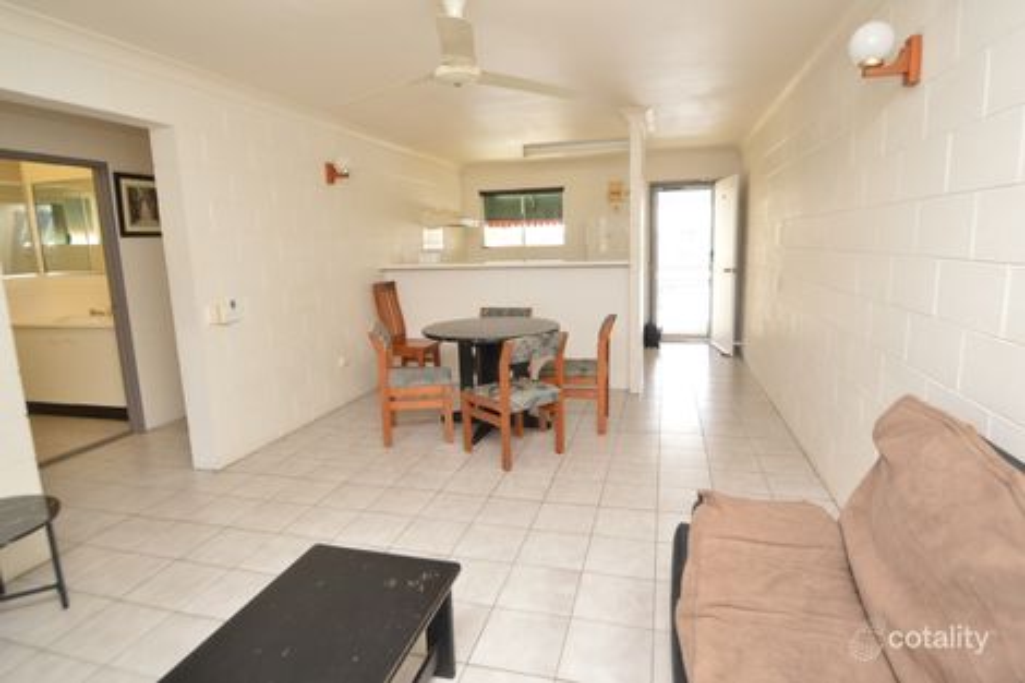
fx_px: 512
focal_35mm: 18
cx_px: 512
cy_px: 342
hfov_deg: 90.0
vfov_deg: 67.3
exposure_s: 1/60
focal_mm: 12
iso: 450
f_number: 3.8
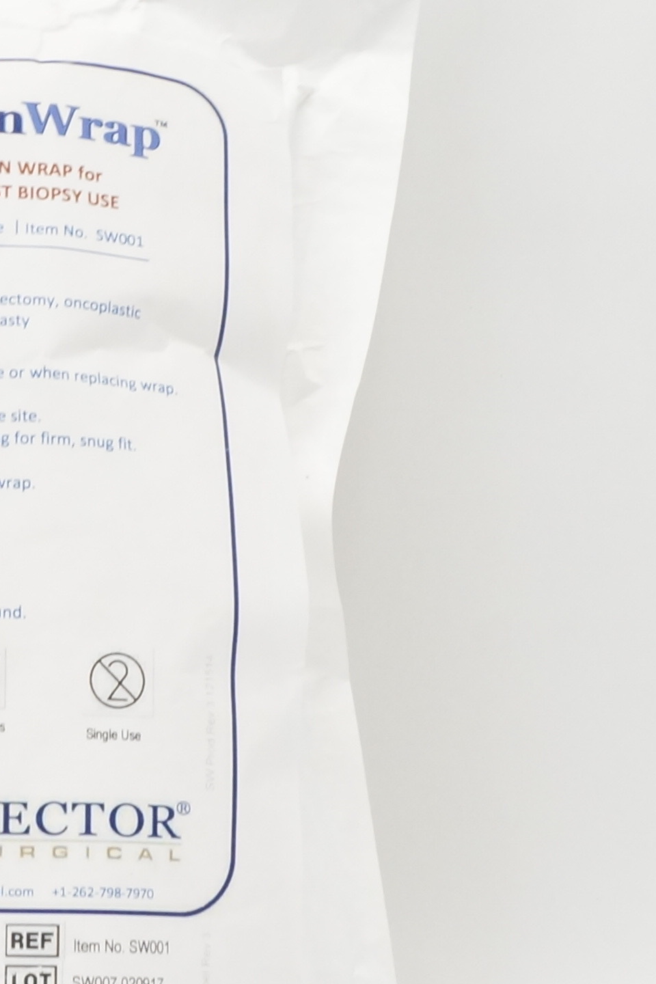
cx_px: -5
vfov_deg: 22.1
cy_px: 525
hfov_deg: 14.6
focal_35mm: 92
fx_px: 2514
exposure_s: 1/20
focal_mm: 18
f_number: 11
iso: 800
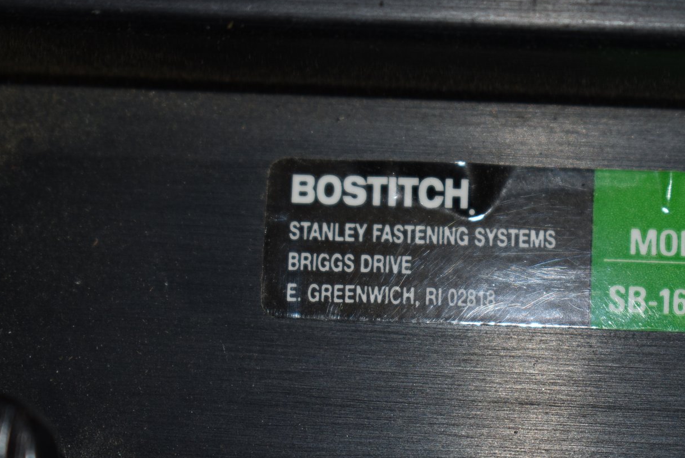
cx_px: 455
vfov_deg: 12.0
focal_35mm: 115
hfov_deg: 17.8
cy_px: 241
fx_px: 2184
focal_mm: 55
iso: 180
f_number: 5.6
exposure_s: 1/60
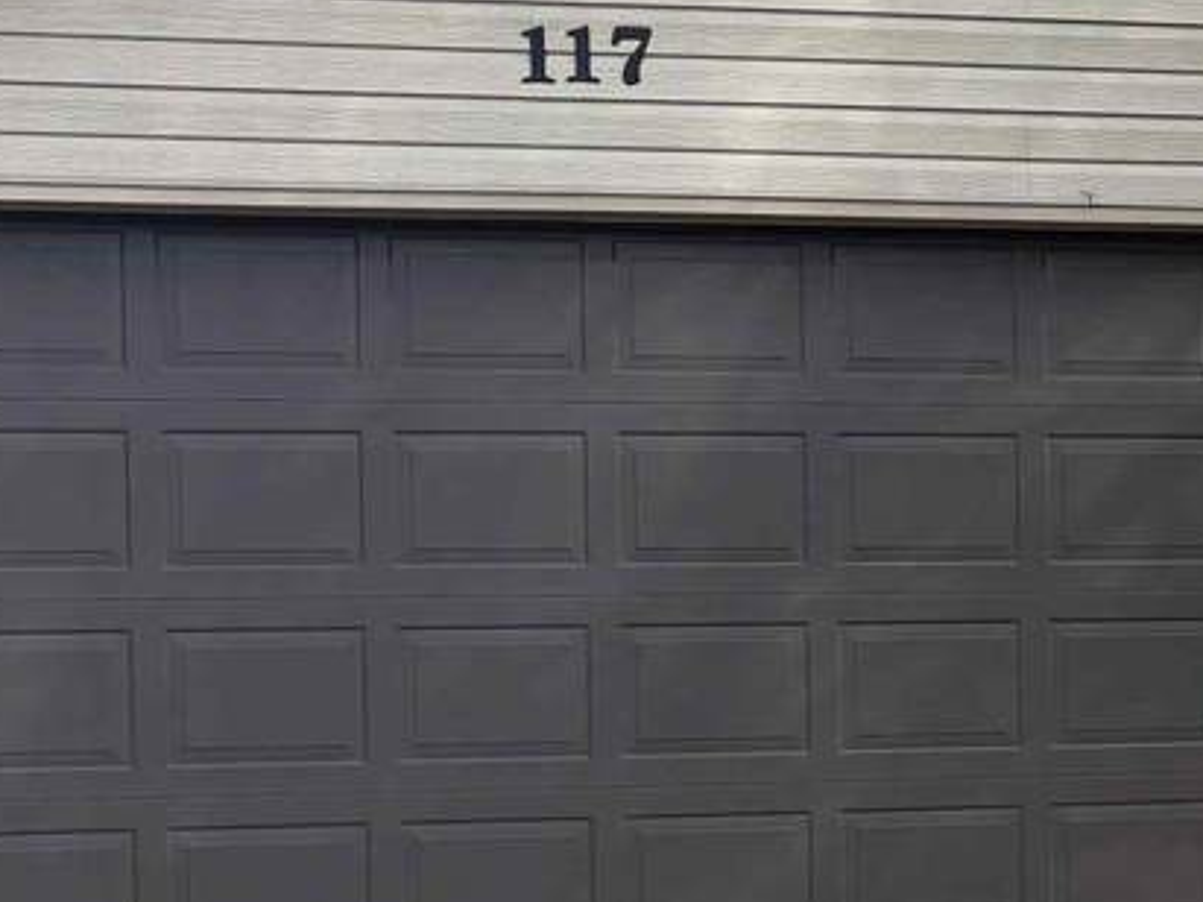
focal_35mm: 81
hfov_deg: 21.9
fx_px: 2814
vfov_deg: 18.2
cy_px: 571
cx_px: 1525
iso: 50
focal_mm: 5.96
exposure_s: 1/697
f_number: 1.6
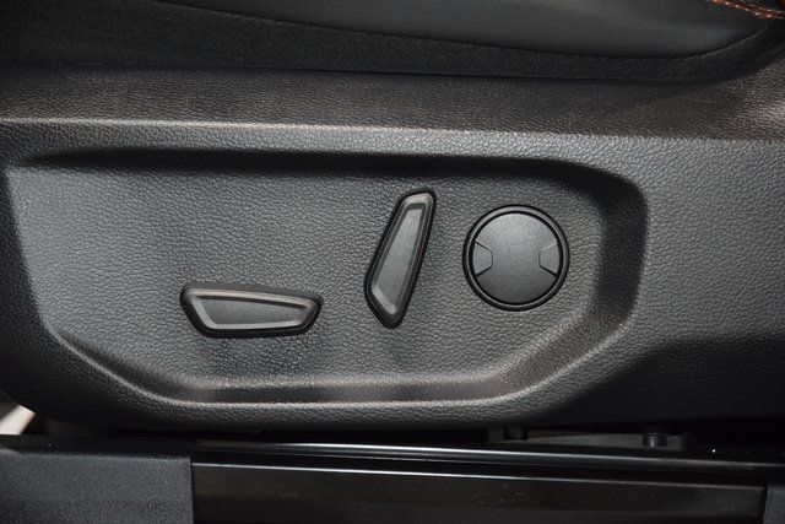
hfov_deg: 19.5
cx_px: 392
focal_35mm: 105
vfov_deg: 13.0
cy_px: 262
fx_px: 2290
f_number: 4.5
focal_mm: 70
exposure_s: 1/40
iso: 2200
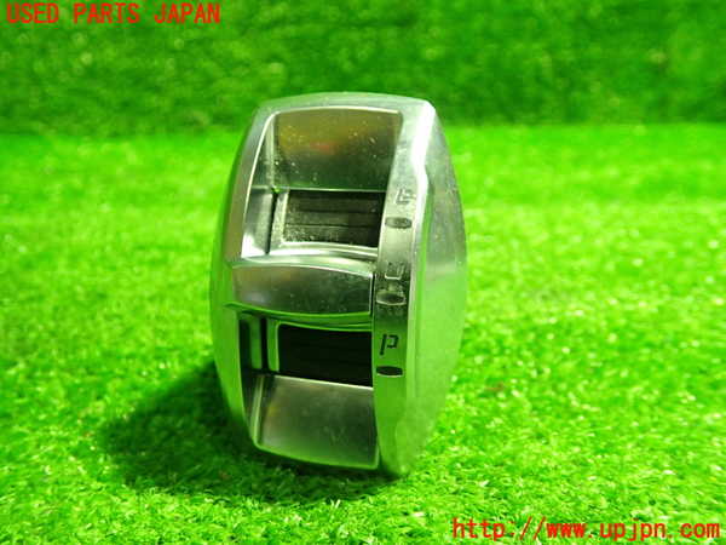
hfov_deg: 60.0
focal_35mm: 30
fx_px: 629
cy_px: 272
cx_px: 363
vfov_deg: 46.8
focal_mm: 5.4
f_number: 2.3
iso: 640
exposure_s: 1/30
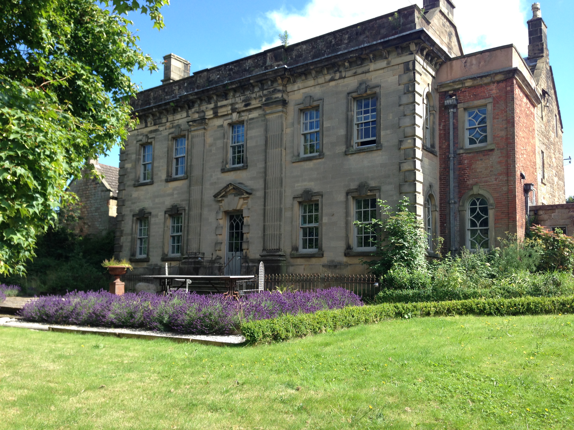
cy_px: 215
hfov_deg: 55.4
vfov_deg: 42.9
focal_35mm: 33
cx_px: 287
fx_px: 547
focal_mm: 4.12
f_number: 2.4
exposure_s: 1/497
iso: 50
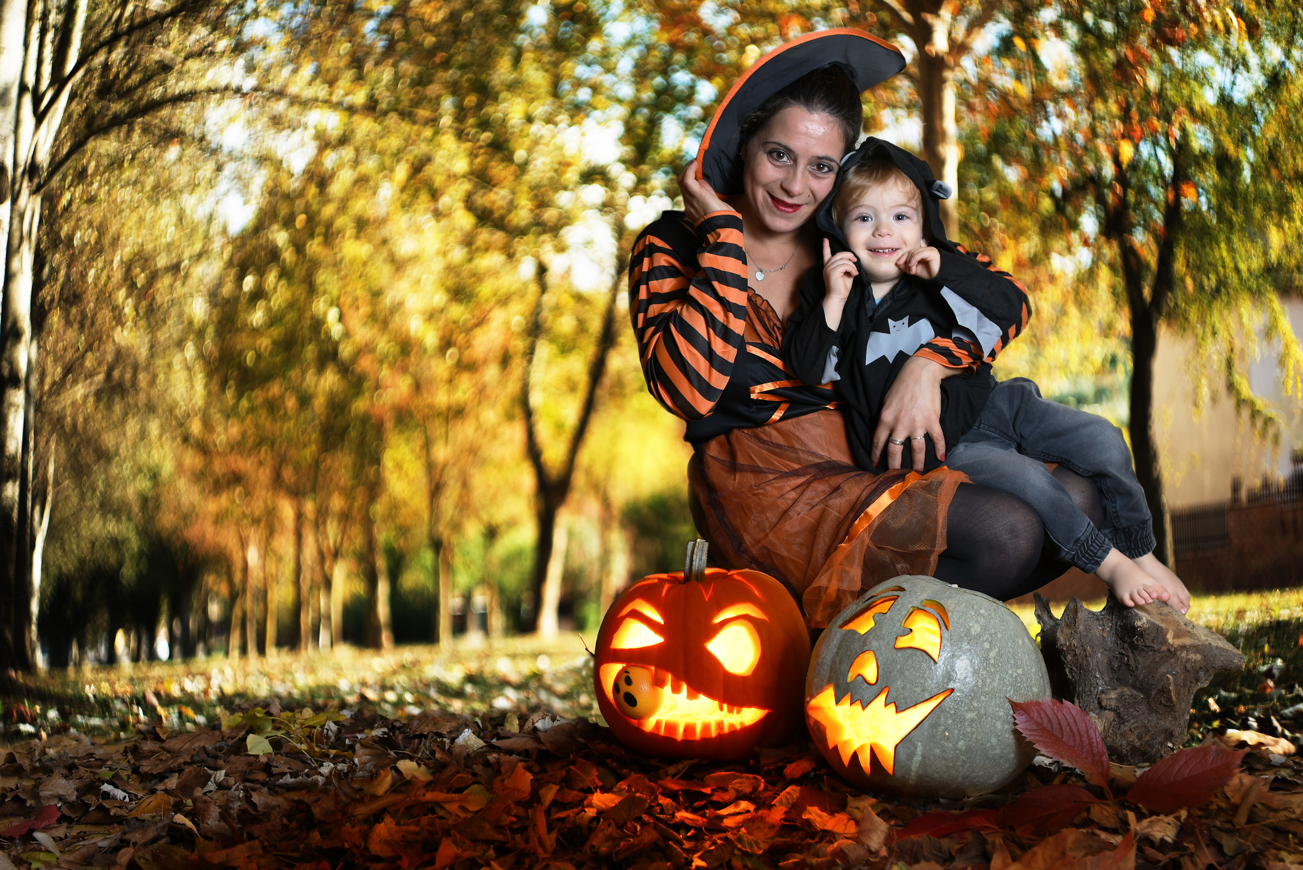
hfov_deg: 39.6
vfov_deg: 27.0
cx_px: 652
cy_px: 435
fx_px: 1810
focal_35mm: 50
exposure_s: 1/160
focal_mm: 50
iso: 400
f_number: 5
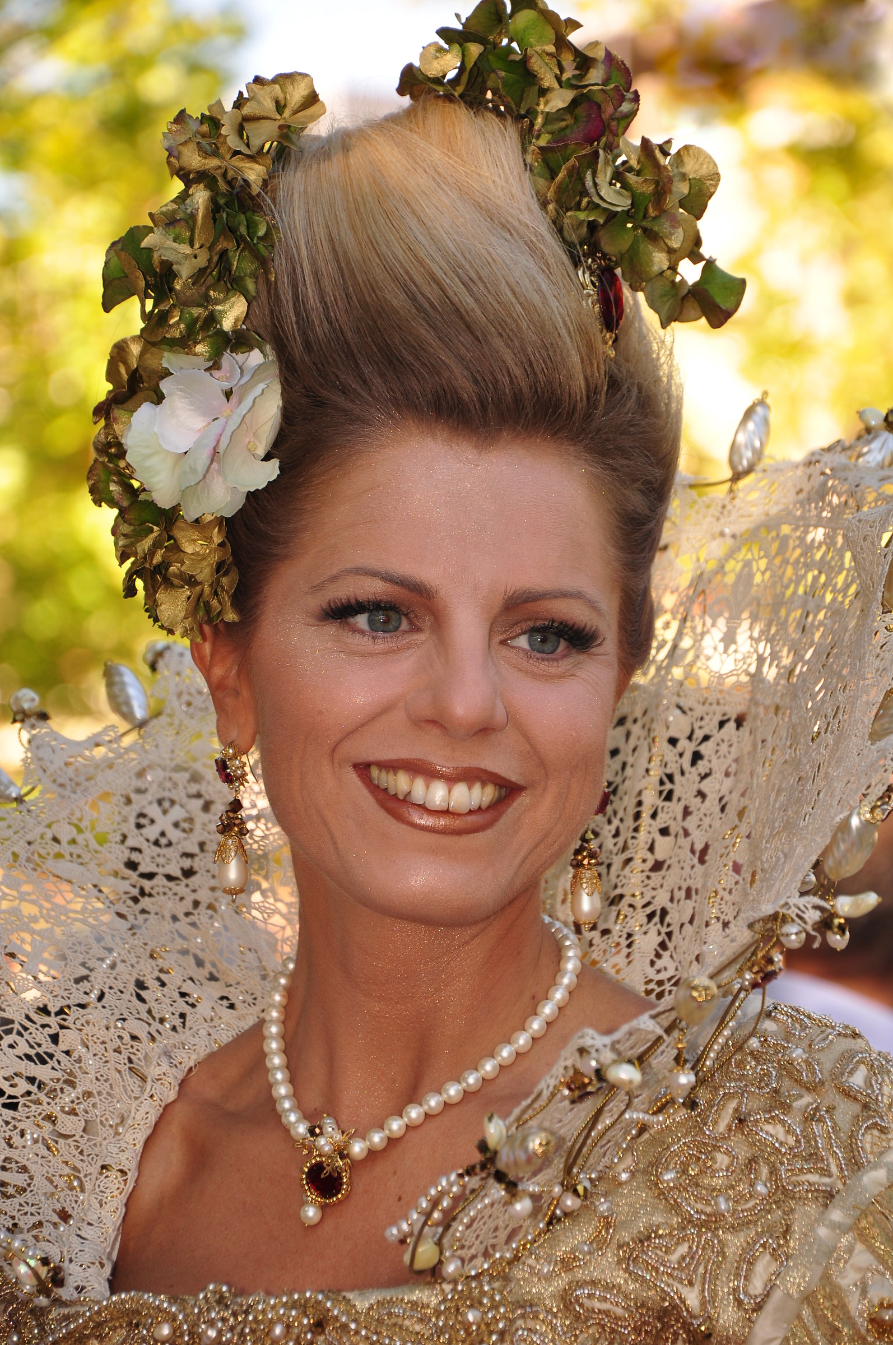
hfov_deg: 8.7
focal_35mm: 158
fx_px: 5875
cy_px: 672
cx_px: 446
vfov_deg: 13.1
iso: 200
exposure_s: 1/125
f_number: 5.6
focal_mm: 105
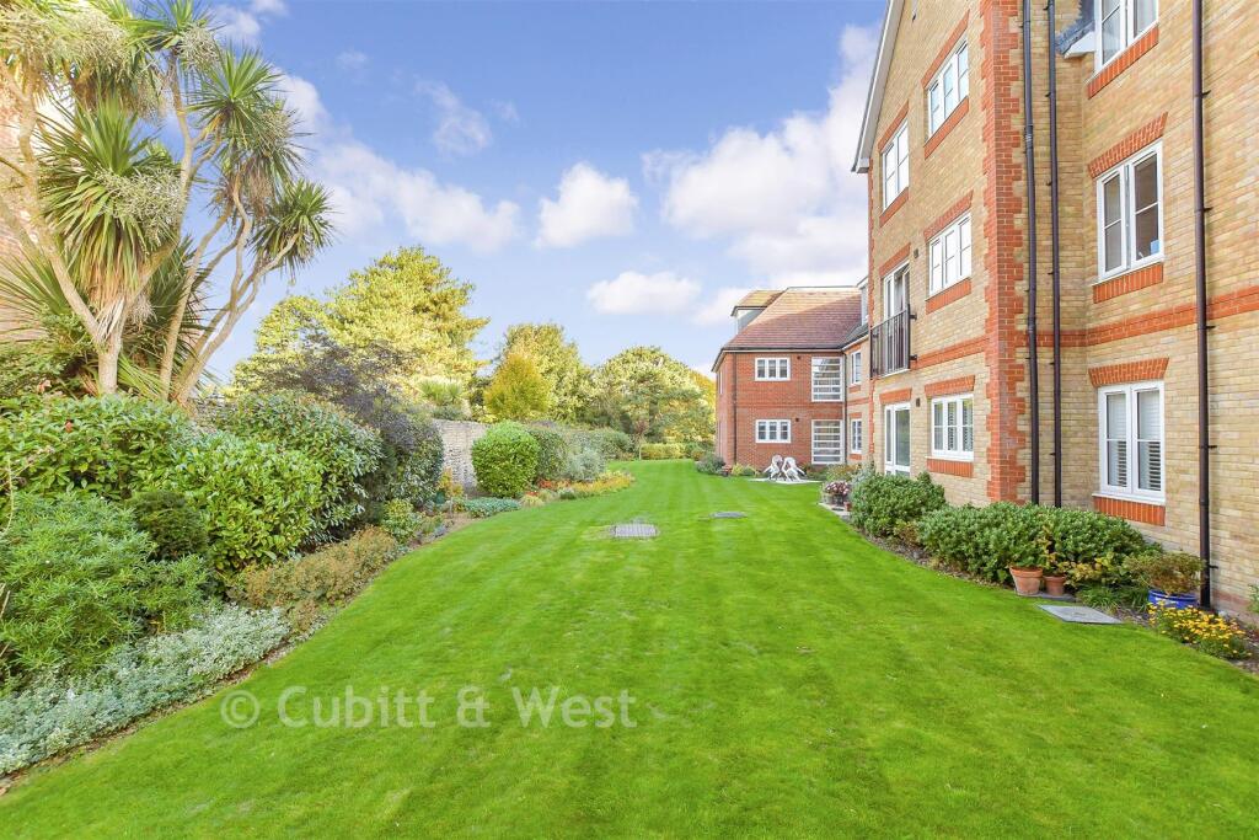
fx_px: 525
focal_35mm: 15
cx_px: 630
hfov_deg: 100.4
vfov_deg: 77.3
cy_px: 420
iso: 500
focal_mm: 10
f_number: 8
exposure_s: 1/125
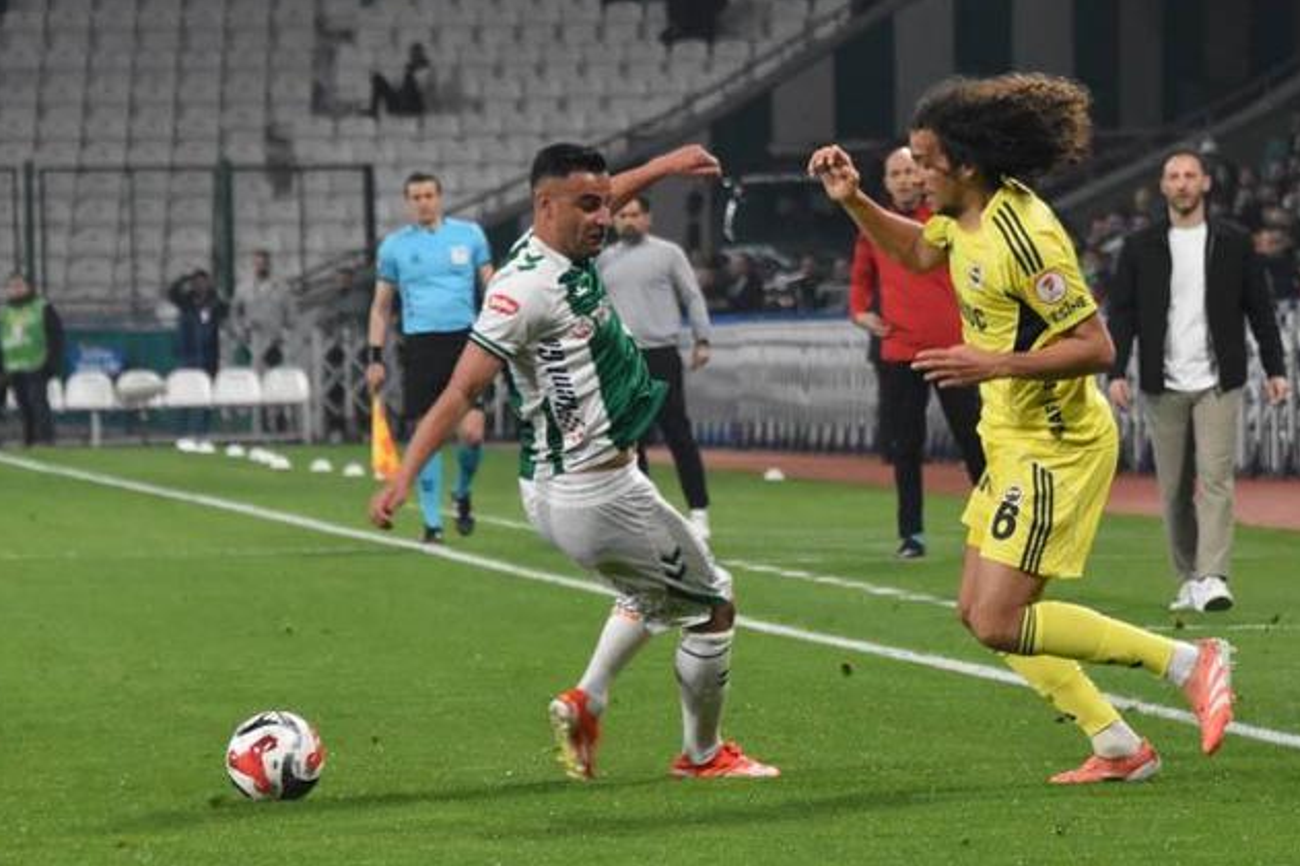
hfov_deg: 5.9
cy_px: 506
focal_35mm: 348
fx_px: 12560
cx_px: 750
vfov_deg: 3.9
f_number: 5.6
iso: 5000
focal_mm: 190
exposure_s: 1/800
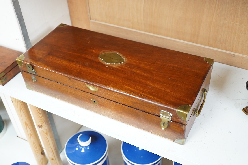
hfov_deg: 43.6
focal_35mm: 45
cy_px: 82
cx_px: 124
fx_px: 310
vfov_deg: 29.9
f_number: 3.5
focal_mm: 30
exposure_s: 1/160
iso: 2500
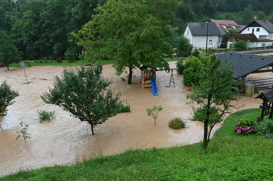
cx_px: 136
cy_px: 90
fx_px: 182
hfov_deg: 73.8
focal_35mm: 24
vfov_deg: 53.1
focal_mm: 24
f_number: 5.6
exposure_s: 1/125
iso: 2000
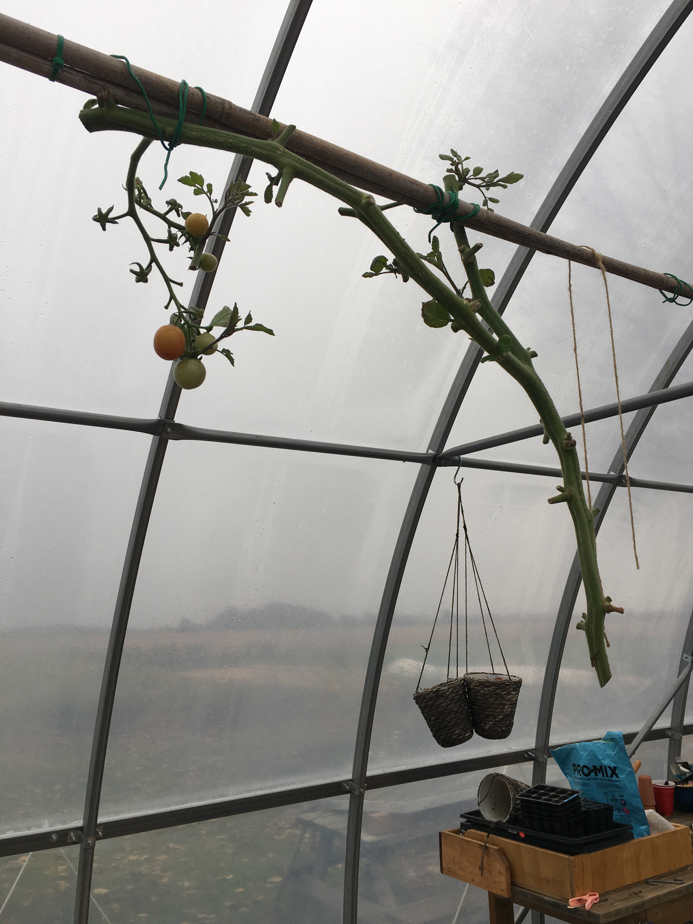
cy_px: 462
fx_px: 774
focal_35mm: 29
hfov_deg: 48.2
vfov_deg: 61.7
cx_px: 346
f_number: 2.2
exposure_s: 1/398
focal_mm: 4.15
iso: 25
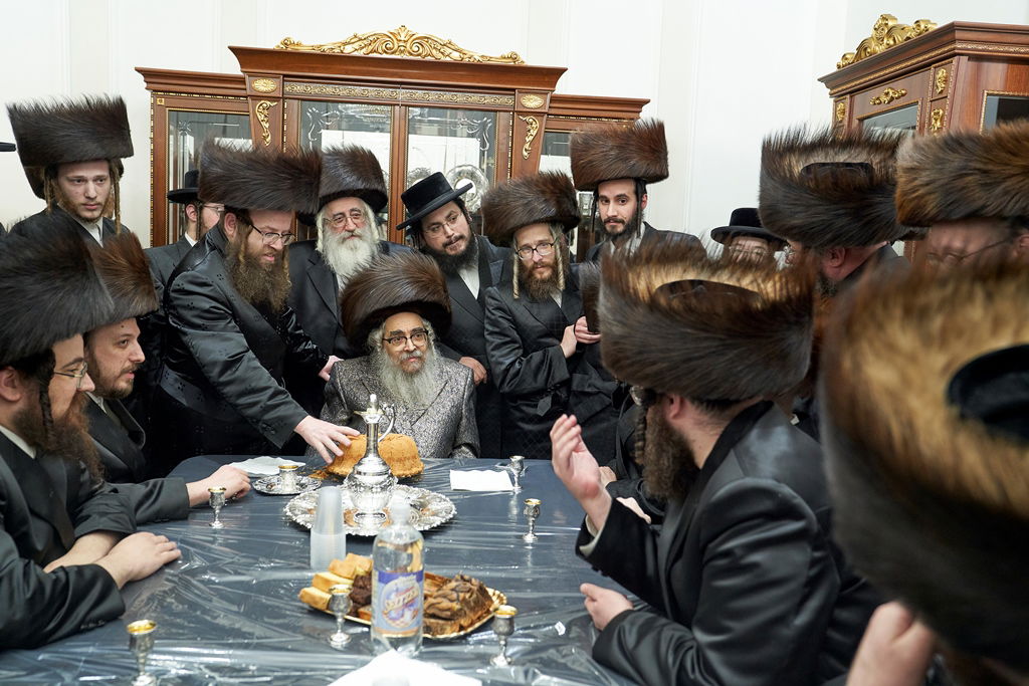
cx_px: 514
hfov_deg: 60.3
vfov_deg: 42.3
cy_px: 343
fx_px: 886
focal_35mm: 31
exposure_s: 1/80
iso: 1250
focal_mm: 31
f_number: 4
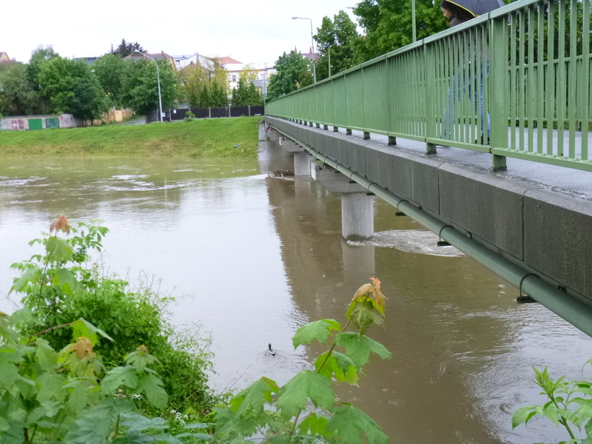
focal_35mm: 41
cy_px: 222
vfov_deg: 35.1
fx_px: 701
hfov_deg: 45.8
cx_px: 296
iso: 320
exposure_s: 1/60
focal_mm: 7.4
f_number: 3.8
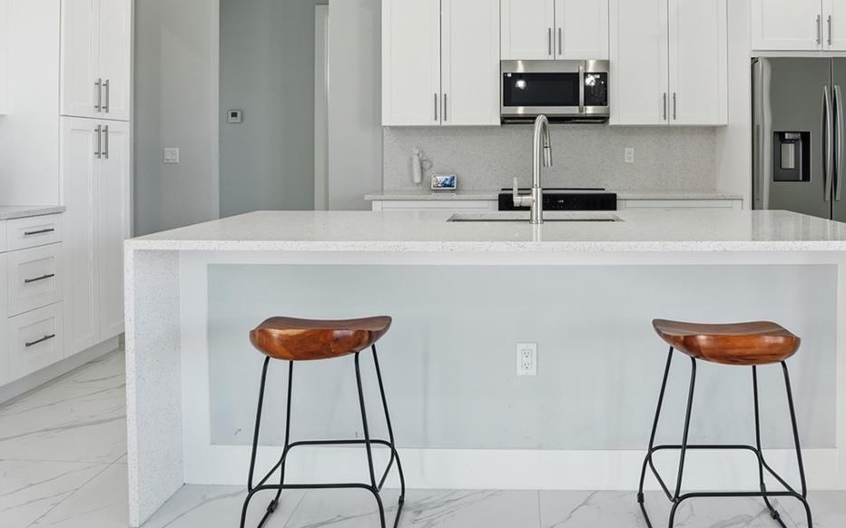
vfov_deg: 43.6
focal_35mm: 28
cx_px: 507
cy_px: 155
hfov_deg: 65.9
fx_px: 645
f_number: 9
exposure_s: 1/160
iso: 400
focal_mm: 16
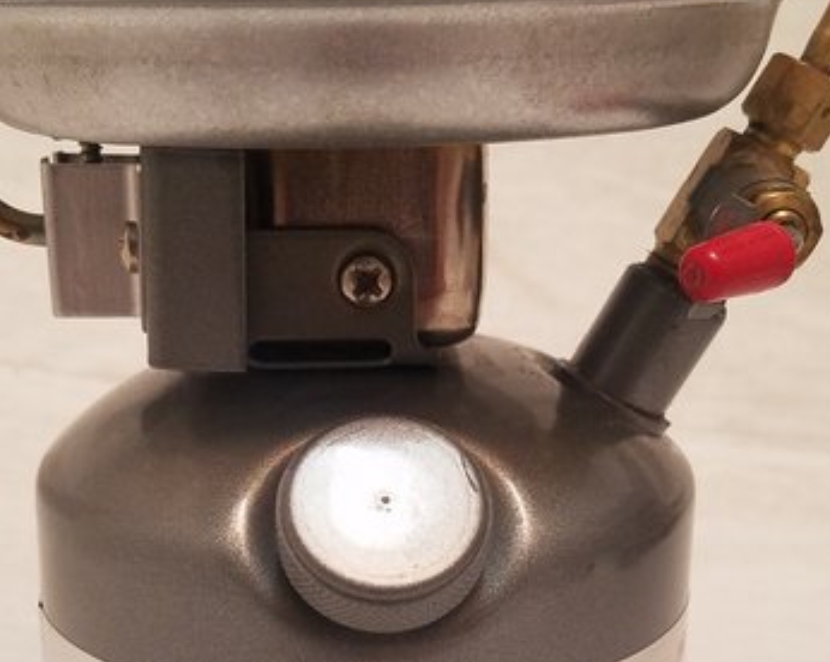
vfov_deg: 31.4
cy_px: 506
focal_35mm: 47
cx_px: 384
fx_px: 1153
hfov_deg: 39.6
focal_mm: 4.2
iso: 160
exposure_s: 1/40
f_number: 1.7
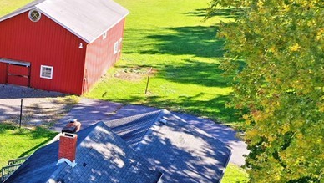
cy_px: 164
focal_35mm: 82
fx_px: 705
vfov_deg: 14.6
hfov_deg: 23.2
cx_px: -88
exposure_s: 1/200
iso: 100
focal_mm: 10.26
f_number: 4.5
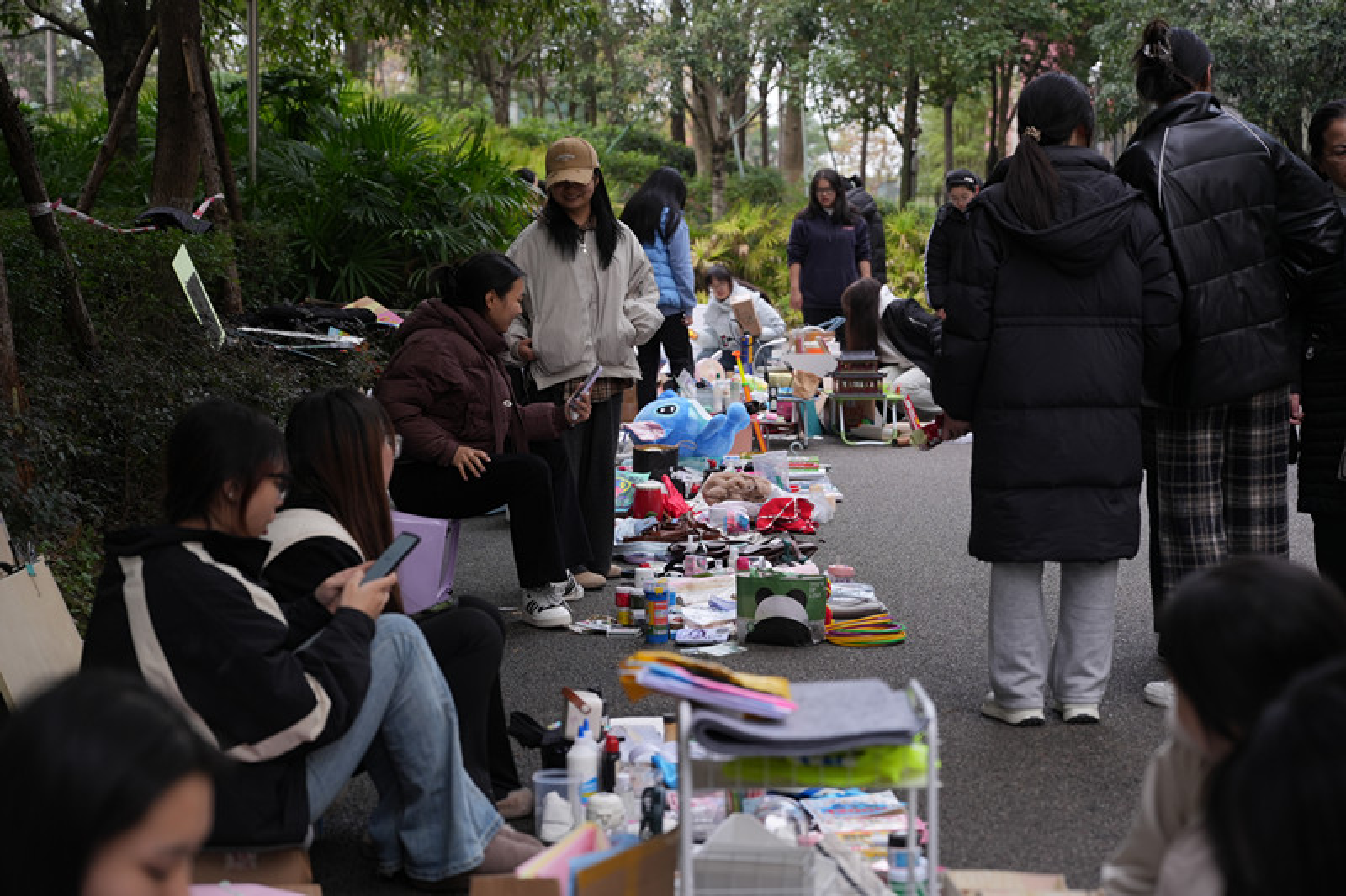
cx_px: 673
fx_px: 2617
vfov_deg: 19.4
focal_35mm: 70
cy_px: 448
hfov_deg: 28.8
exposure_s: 1/200
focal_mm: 70
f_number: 4
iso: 320
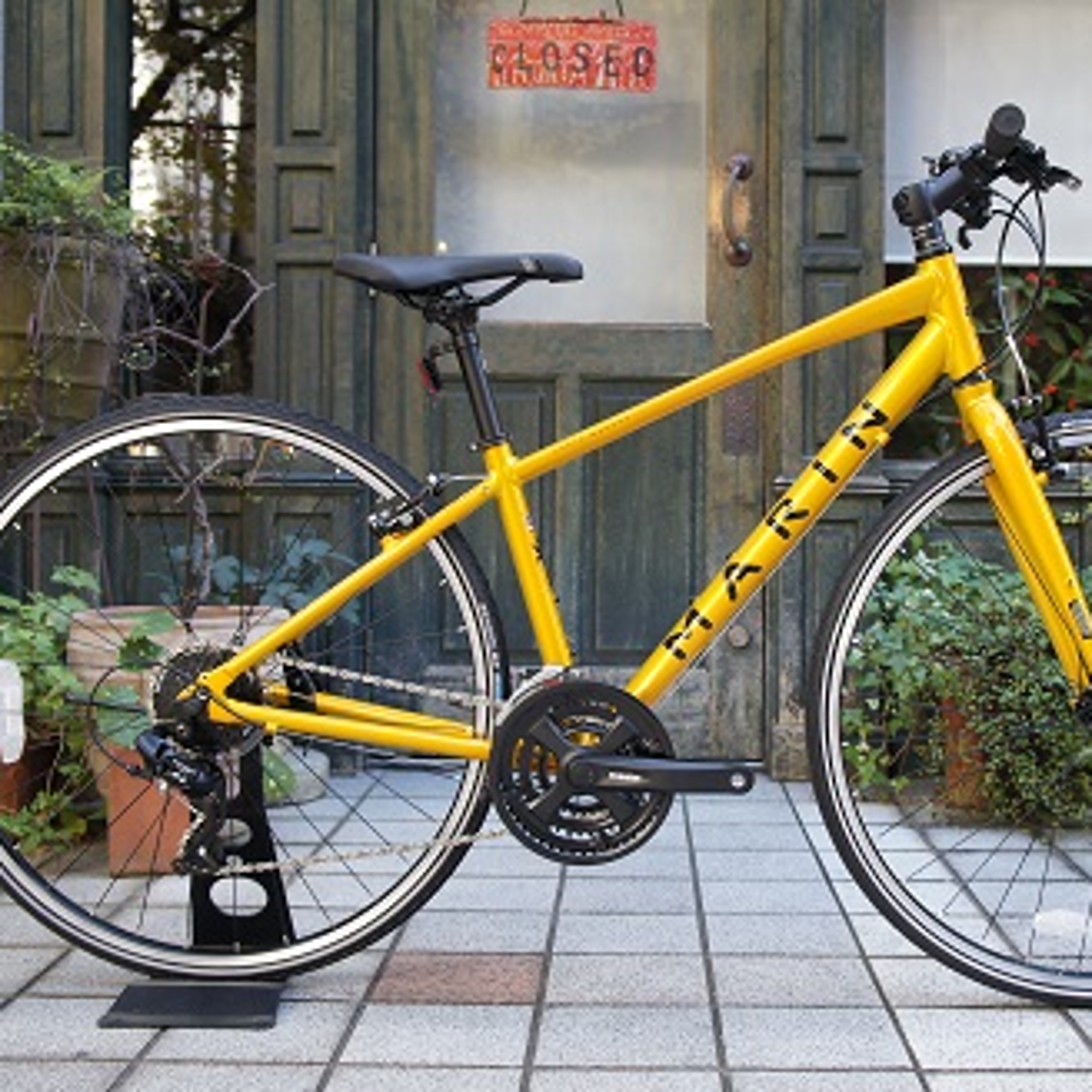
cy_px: 546
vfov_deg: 37.8
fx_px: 1593
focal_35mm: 45
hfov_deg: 37.7
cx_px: 643
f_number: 4
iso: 500
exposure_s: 1/160
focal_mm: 23
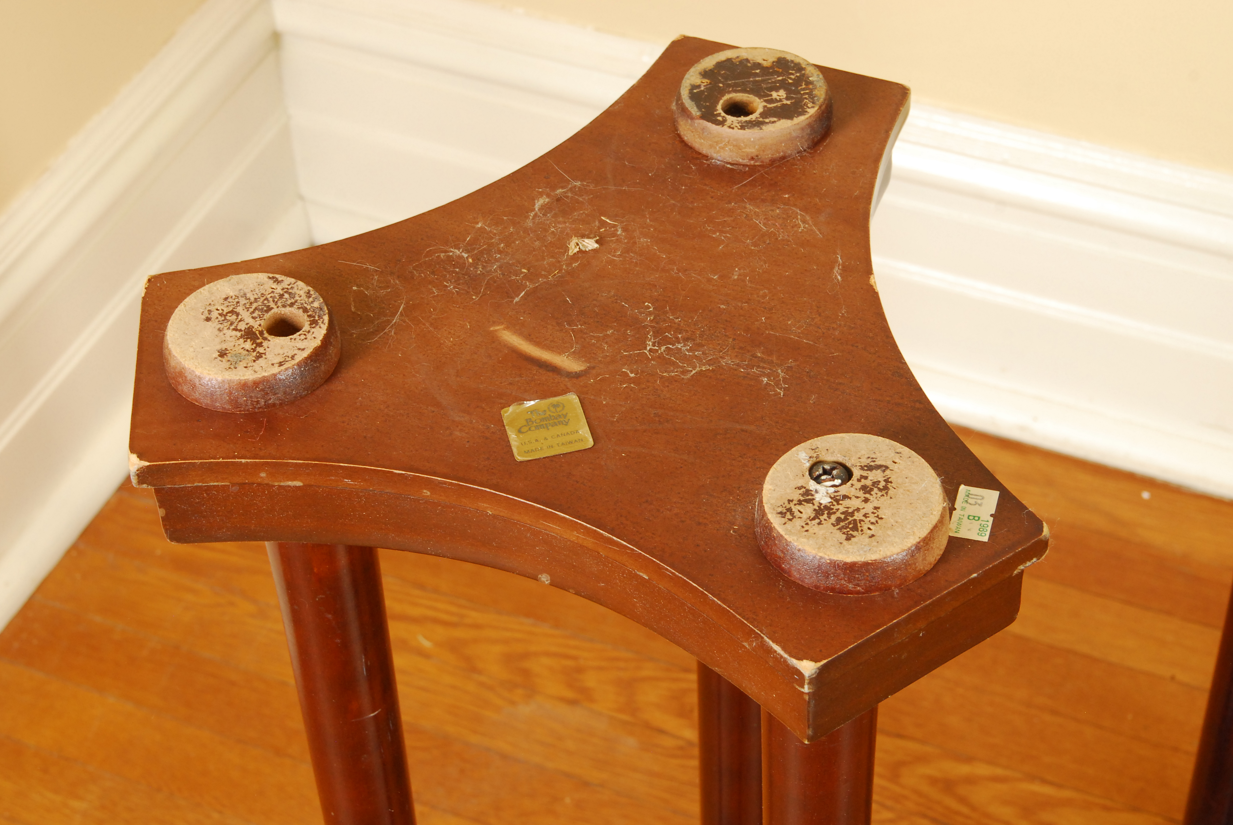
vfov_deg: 17.1
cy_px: 421
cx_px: 616
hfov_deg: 25.3
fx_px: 2743
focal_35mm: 80
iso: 400
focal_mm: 50
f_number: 10
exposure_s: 1/100
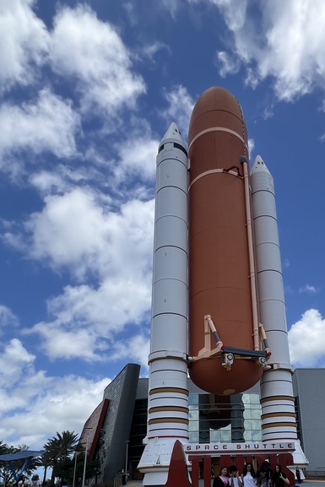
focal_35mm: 24
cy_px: 373
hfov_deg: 51.6
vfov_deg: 68.3
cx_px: 230
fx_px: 325
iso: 32
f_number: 1.8
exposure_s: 1/1876
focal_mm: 1.57
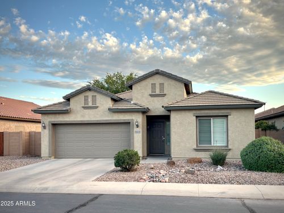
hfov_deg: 61.7
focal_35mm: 29
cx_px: 142
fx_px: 238
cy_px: 106
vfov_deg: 48.2
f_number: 1.6
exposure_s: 1/331
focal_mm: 5.96
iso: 50
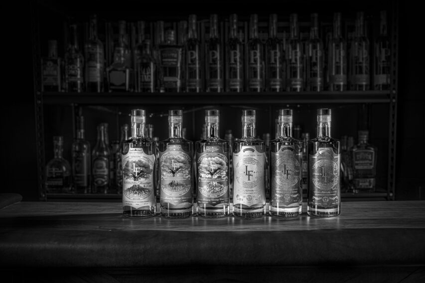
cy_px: 163
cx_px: 243
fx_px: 496
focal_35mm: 42
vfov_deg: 31.9
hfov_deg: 46.3
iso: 100
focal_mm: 35
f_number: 4
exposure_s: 1/125
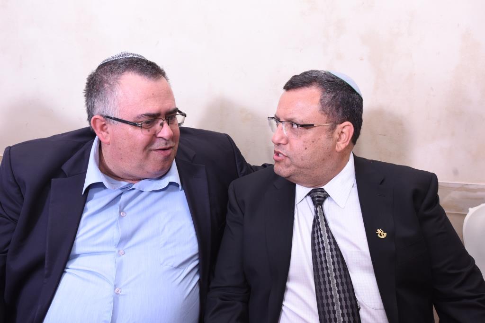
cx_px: 242
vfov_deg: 37.9
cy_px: 162
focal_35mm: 35
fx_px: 472
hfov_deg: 54.4
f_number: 5.6
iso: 640
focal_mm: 35
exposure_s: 1/125
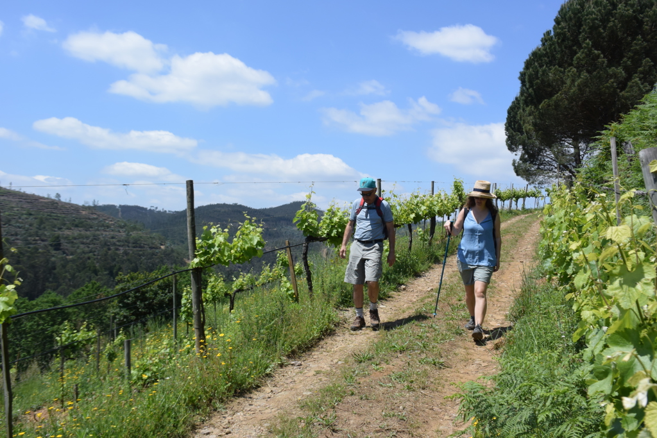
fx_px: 621
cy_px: 219
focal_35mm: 34
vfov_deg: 38.9
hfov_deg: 55.8
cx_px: 328
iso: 160
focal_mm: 12.8
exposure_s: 1/640
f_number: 6.3
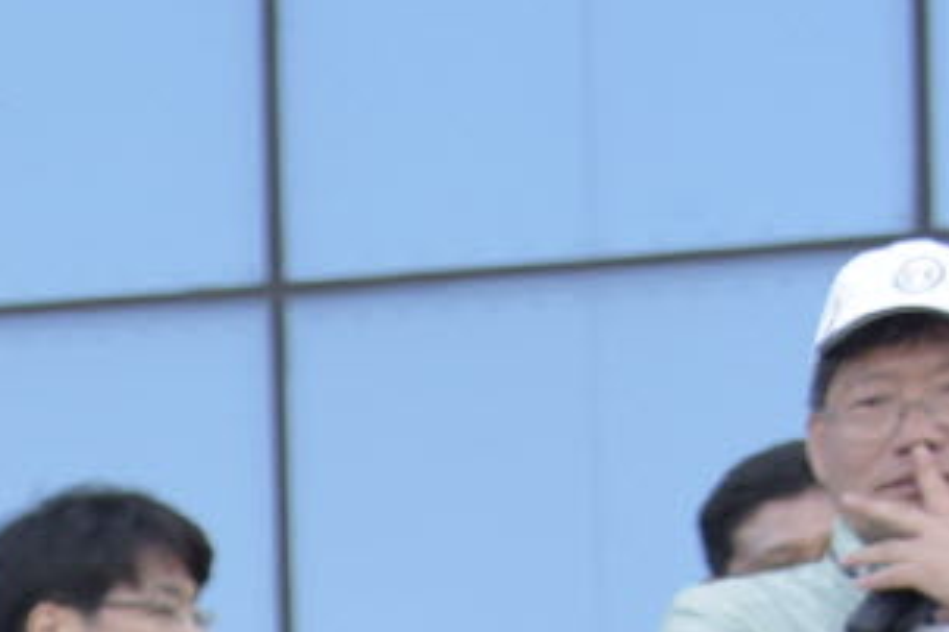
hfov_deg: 7.5
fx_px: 6405
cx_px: -1788
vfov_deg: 5.3
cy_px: 1888
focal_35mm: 243
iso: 400
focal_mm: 32
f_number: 4
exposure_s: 1/250
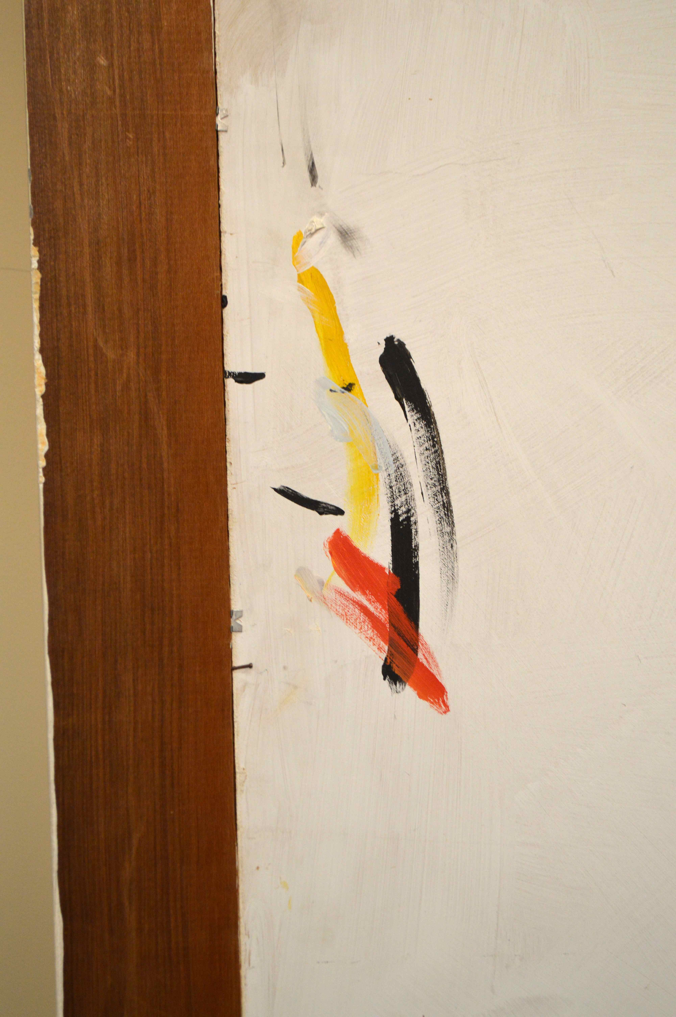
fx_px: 1693
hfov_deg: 22.6
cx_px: 338
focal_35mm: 60
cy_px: 508
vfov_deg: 33.4
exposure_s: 1/60
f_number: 5.3
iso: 800
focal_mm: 40
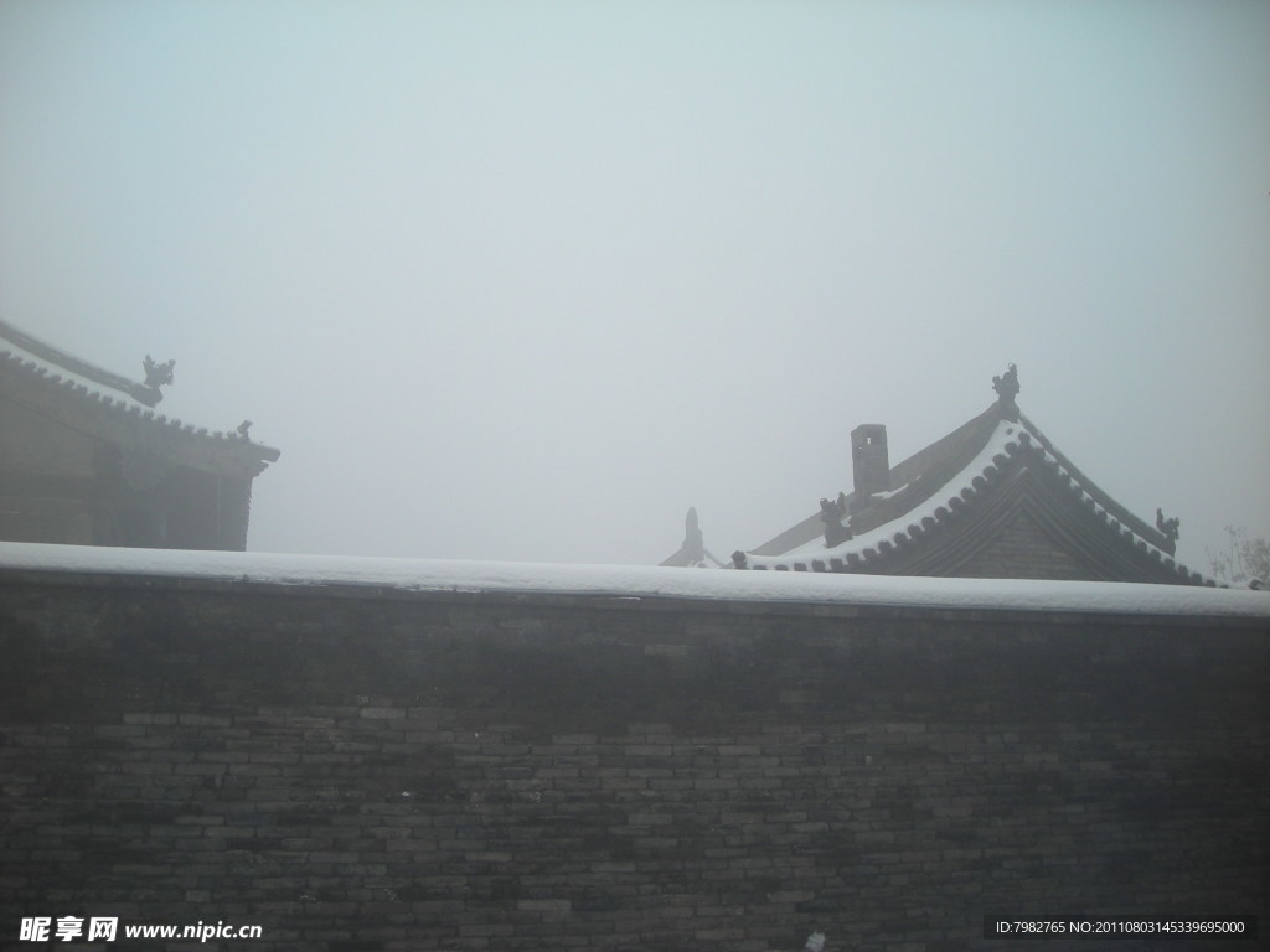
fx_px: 1394
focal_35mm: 38
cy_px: 476
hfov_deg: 49.0
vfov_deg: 37.7
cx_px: 635
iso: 50
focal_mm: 6.3
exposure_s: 1/161
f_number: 6.4
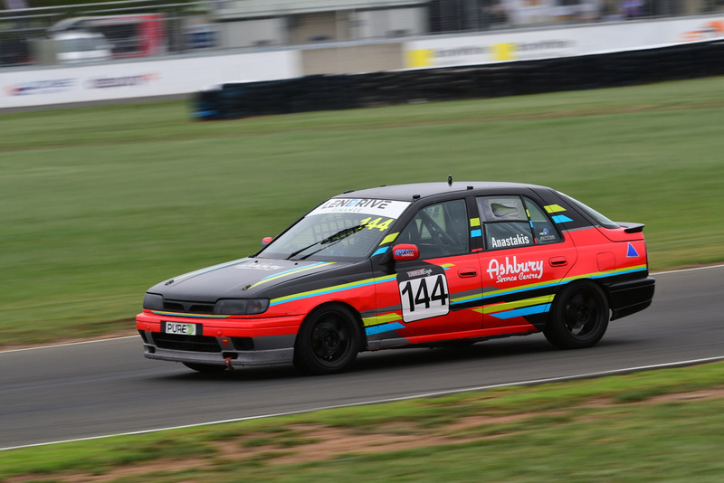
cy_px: 242
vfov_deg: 4.6
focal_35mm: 300
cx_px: 362
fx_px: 6035
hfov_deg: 6.9
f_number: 10
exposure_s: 1/160
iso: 160
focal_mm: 200
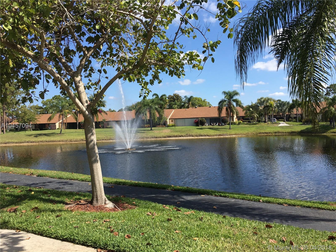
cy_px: 126
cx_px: 168
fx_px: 281
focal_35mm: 29
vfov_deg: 48.2
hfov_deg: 61.7
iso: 25
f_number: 2.2
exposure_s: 1/1603
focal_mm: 4.15
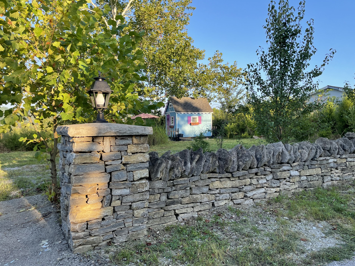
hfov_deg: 65.3
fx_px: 277
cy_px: 129
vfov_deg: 51.3
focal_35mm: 27
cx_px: 183
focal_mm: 4.2
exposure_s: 1/606
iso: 32
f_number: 1.6
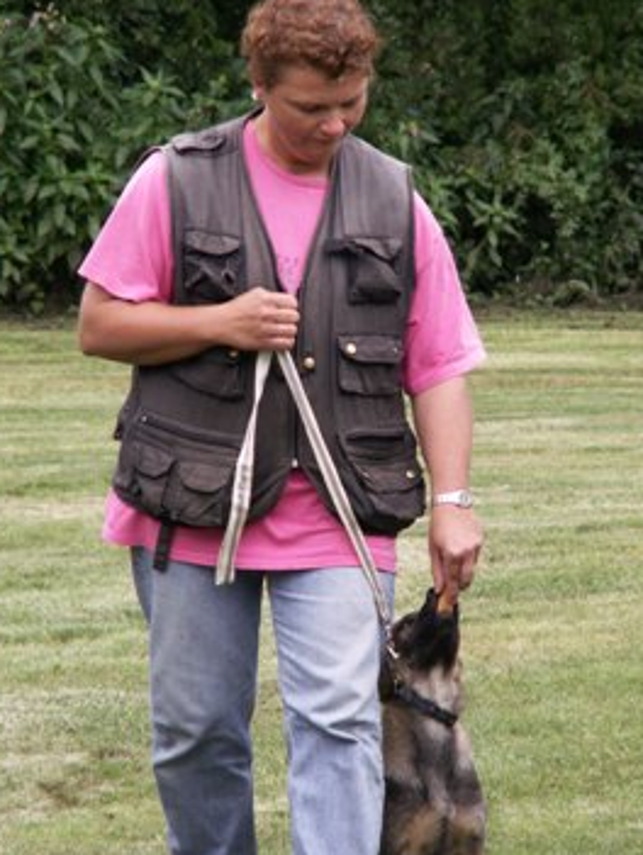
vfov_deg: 6.3
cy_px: 456
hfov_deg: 4.7
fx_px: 7787
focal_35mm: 315
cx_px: 313
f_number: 4
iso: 50
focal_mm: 42.86
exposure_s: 1/200
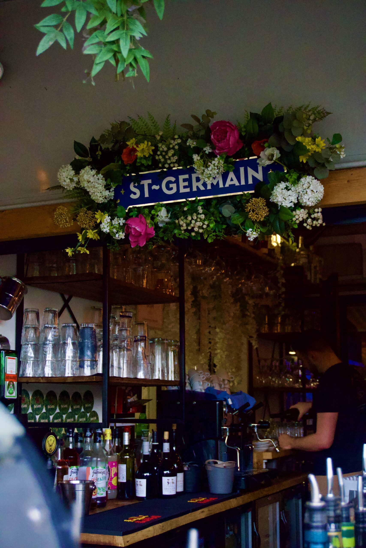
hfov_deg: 25.8
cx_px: 183
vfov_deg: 37.8
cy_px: 274
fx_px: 800
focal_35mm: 52
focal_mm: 35
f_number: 5.6
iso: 6400
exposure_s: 1/1250
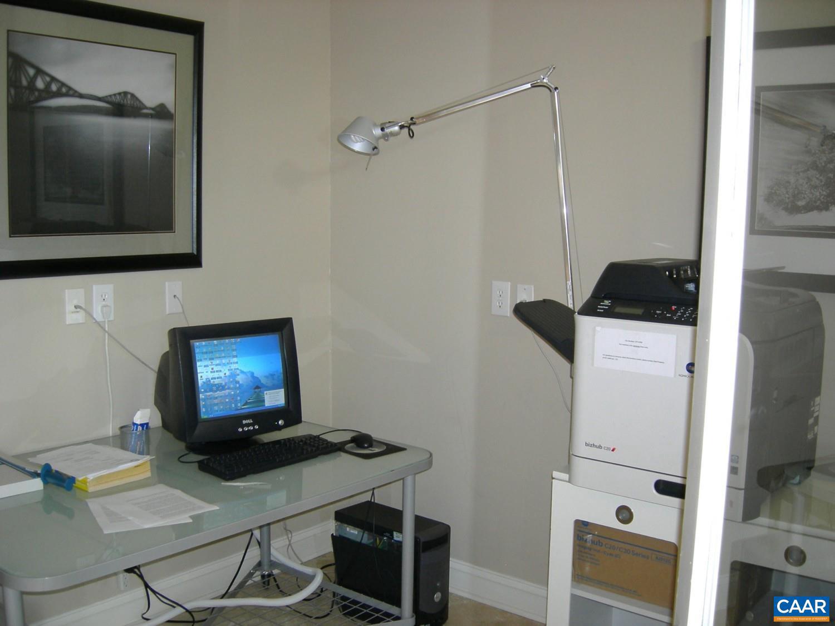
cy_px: 313
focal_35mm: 36
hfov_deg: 51.4
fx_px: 868
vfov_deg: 39.7
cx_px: 418
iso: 64
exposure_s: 1/60.1
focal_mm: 7.5
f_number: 2.7
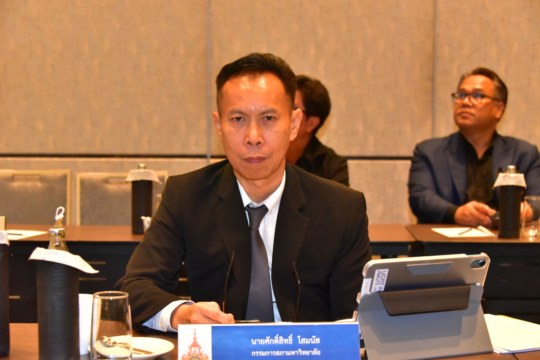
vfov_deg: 19.5
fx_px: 1050
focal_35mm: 70
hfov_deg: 28.8
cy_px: 180
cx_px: 270
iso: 10000
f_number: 5.6
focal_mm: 70
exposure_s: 1/200
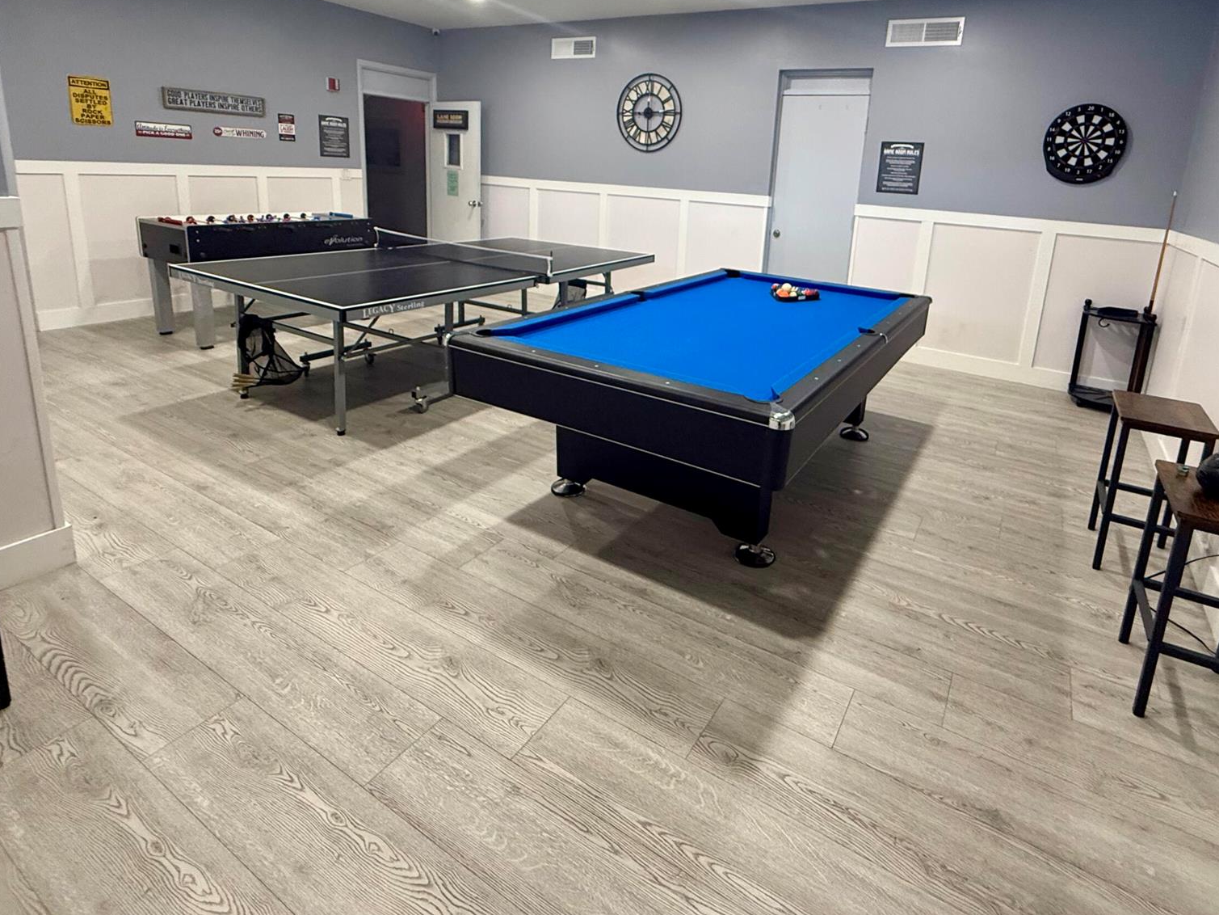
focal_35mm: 19
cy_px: 311
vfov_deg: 67.0
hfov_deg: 84.4
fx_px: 669
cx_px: 666
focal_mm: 2.22
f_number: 2.2
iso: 320
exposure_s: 1/60
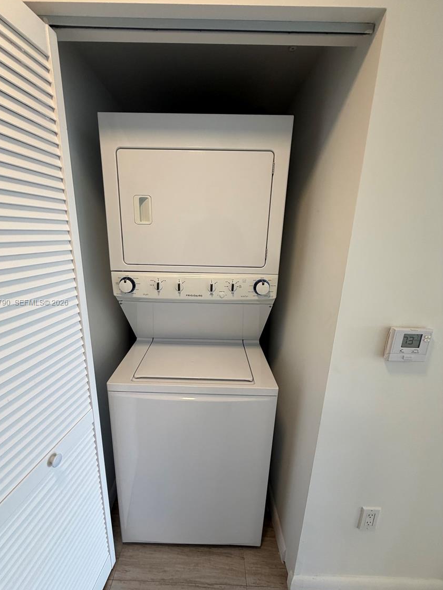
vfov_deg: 98.1
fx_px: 256
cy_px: 303
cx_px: 207
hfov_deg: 81.6
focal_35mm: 15
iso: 160
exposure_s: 1/120
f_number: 2.2
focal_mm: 2.22
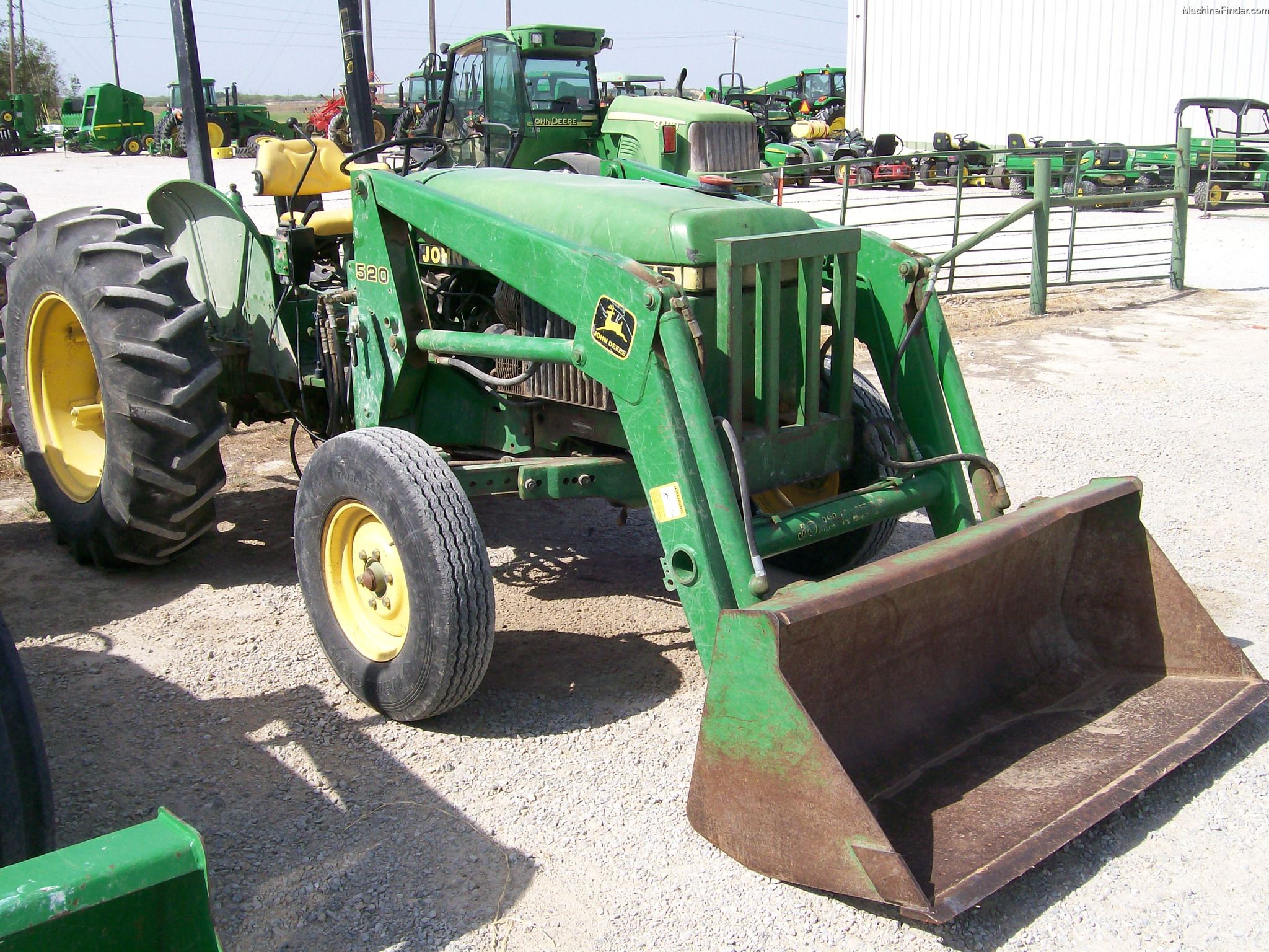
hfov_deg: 51.4
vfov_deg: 39.7
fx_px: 1320
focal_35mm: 36
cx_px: 634
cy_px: 476
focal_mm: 6
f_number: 4.8
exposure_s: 1/447
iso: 80
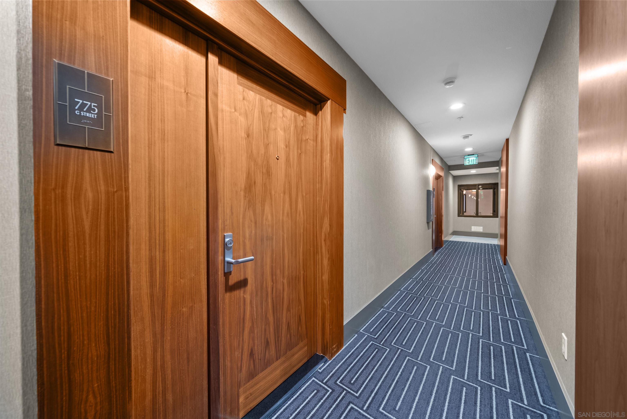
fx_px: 209
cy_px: 210
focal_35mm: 12
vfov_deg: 90.1
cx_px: 314
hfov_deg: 112.6
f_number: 6.3
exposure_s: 13
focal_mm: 12
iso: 125
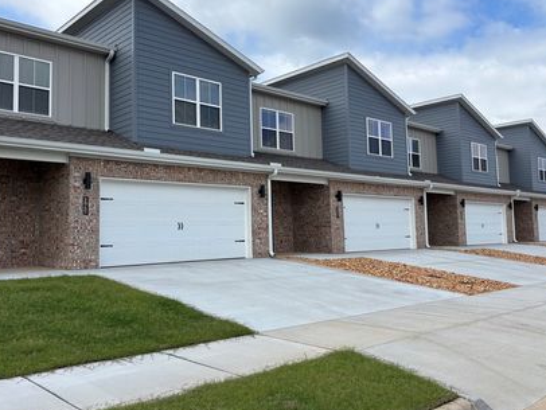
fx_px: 505
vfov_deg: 44.2
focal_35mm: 32
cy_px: 188
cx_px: 235
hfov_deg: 56.6
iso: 50
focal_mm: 5.96
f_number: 1.6
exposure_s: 1/2857
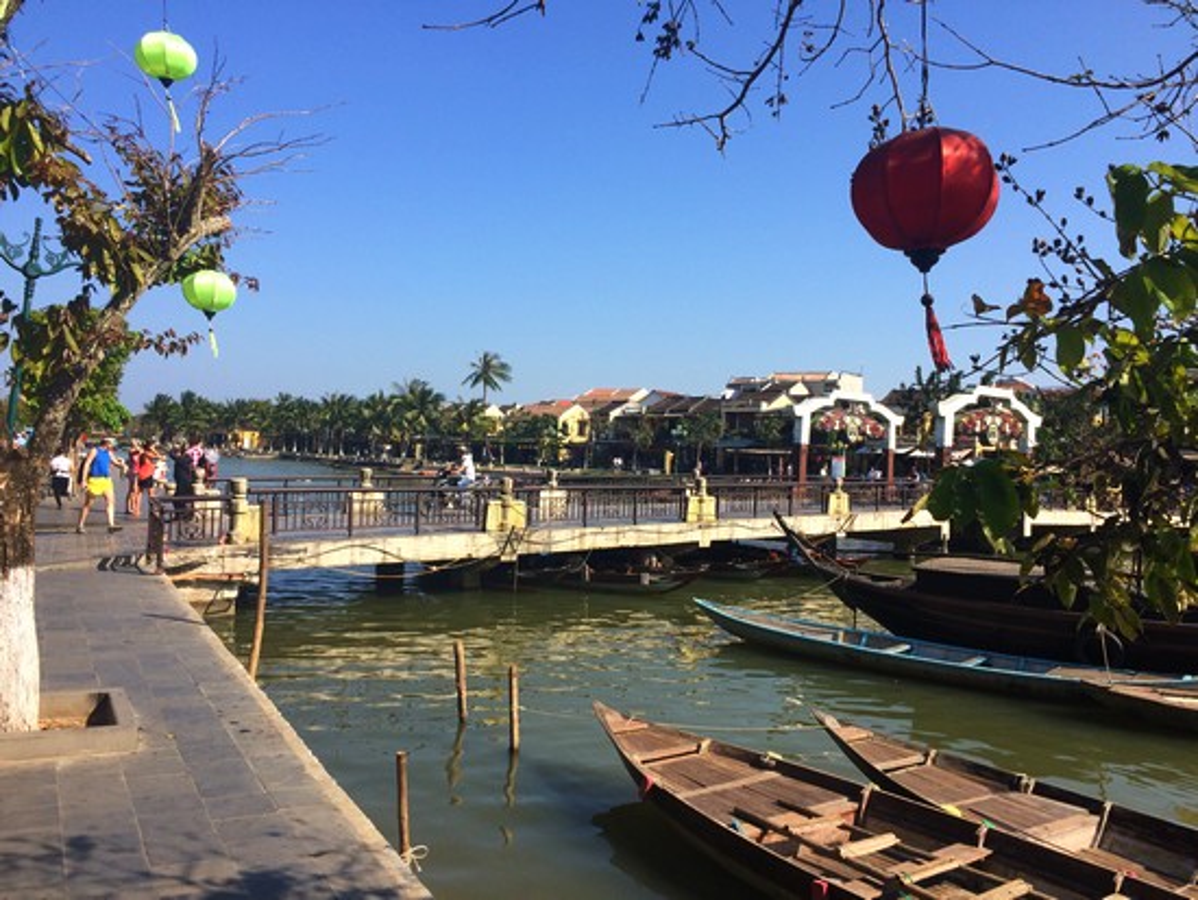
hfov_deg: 61.6
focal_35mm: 29
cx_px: 599
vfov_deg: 48.3
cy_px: 450
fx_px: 1004
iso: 32
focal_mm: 4.15
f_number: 2.2
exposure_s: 1/1709
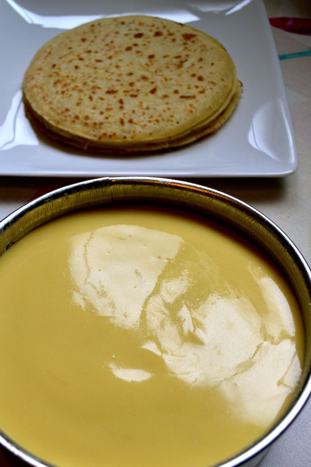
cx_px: 131
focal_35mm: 45
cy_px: 268
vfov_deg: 43.5
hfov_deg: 29.8
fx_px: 583
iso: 400
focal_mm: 24
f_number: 5
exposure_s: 1/100
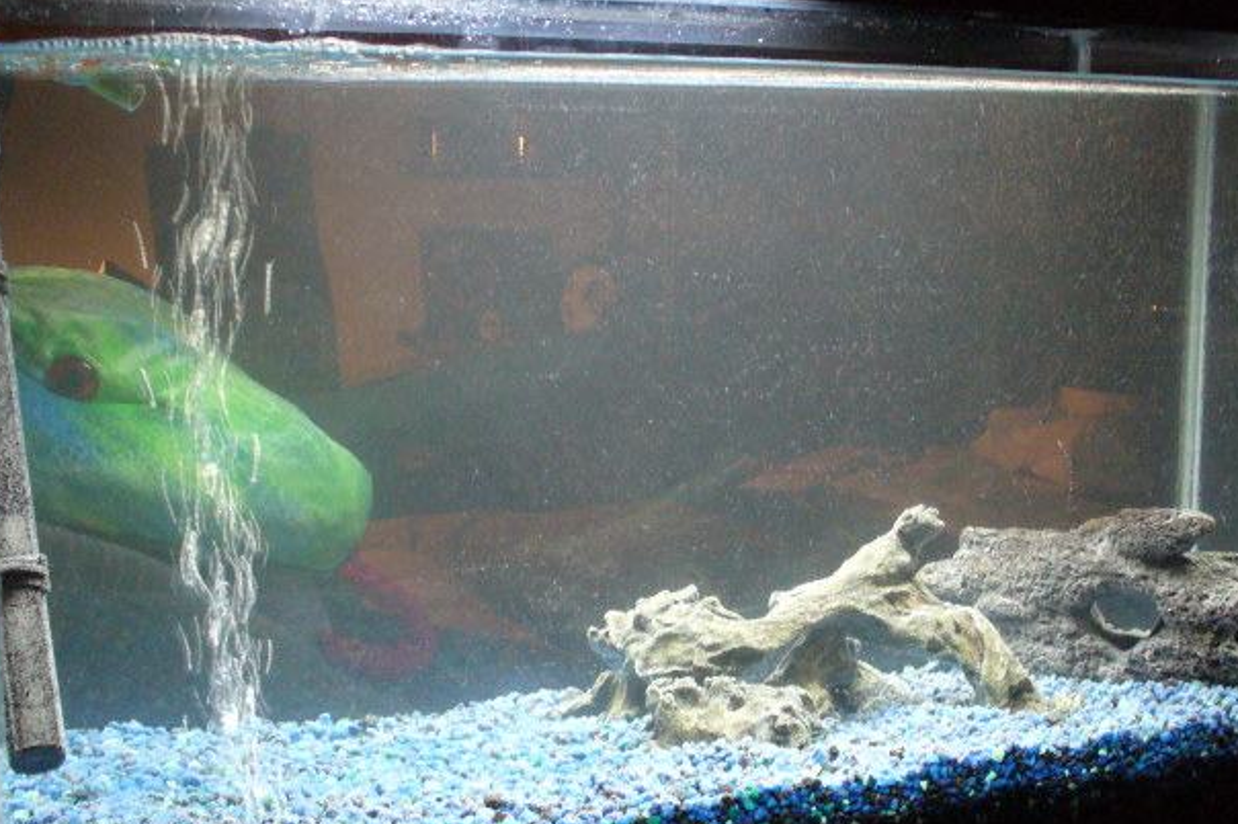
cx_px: 660
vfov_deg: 26.5
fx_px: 1753
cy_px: 412
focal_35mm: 51
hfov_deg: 38.9
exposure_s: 1/15
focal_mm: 6.1
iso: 200
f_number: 2.8
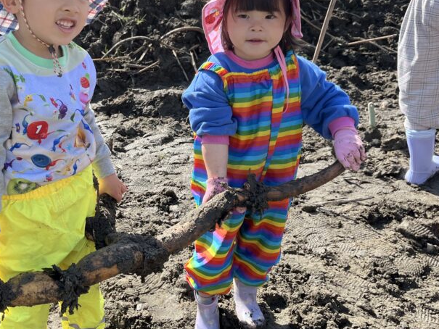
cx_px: 140
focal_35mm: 44
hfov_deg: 42.3
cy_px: 147
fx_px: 558
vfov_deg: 32.9
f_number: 1.6
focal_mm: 5.1
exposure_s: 1/1140
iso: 50
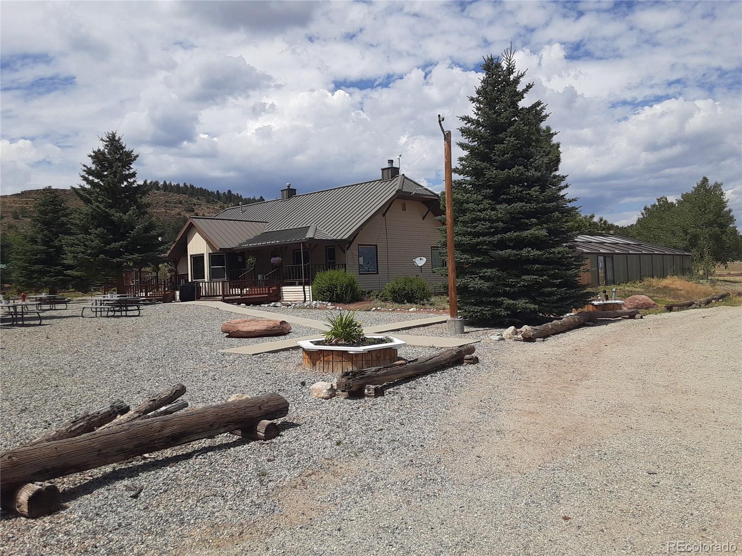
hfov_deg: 65.3
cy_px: 278
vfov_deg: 51.4
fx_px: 579
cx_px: 371
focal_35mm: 27
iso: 40
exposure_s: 1/3367
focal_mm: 2.91
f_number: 1.9
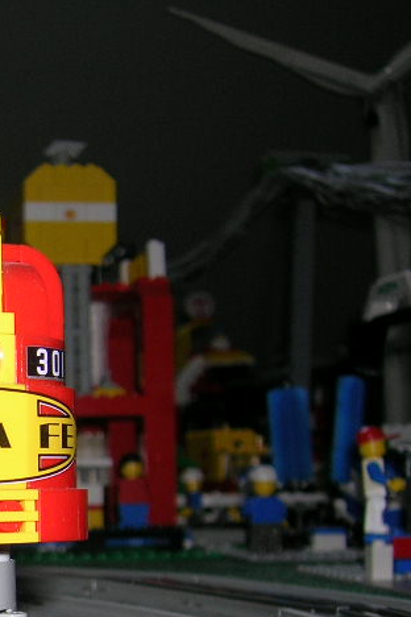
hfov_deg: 15.7
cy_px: 494
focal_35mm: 82
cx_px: -154
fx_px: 1404
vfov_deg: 24.4
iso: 50
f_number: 2.9
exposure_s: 1/60.1
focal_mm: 6
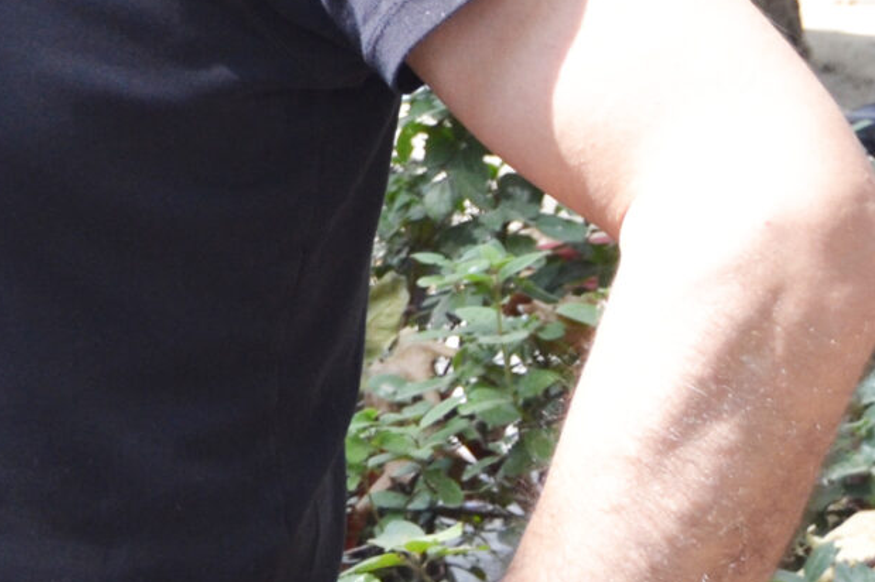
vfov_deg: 8.8
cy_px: -464
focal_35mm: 149
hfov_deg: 12.7
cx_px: -652
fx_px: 3619
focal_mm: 24
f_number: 5.6
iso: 400
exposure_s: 1/125
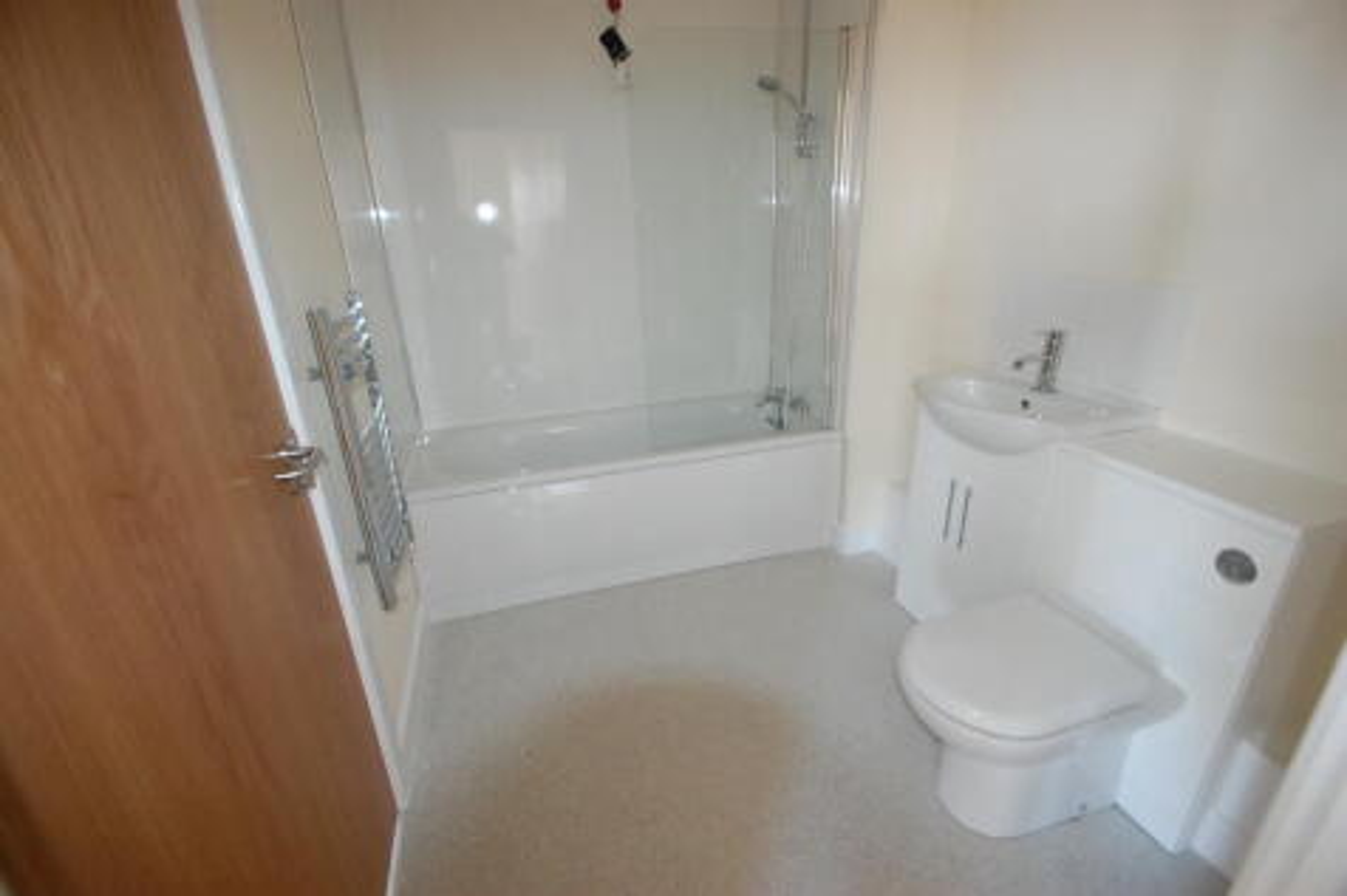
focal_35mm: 15
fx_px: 561
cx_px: 674
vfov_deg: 77.3
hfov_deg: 100.4
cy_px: 448
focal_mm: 10
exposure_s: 1/40
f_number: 4.5
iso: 1600
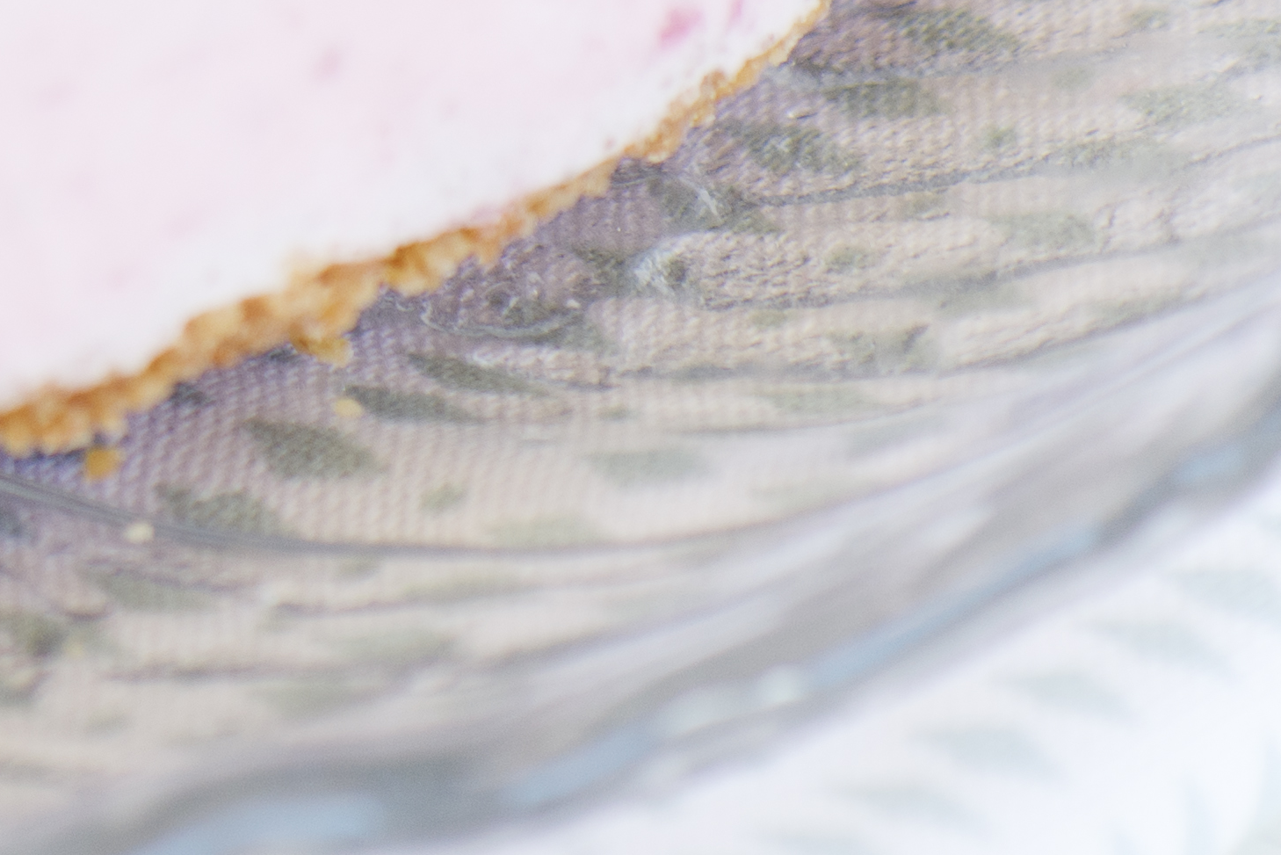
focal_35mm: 530
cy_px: -1034
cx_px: -1567
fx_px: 18864
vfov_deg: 2.6
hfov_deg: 3.8
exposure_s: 1/160
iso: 200
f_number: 4.5
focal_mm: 105
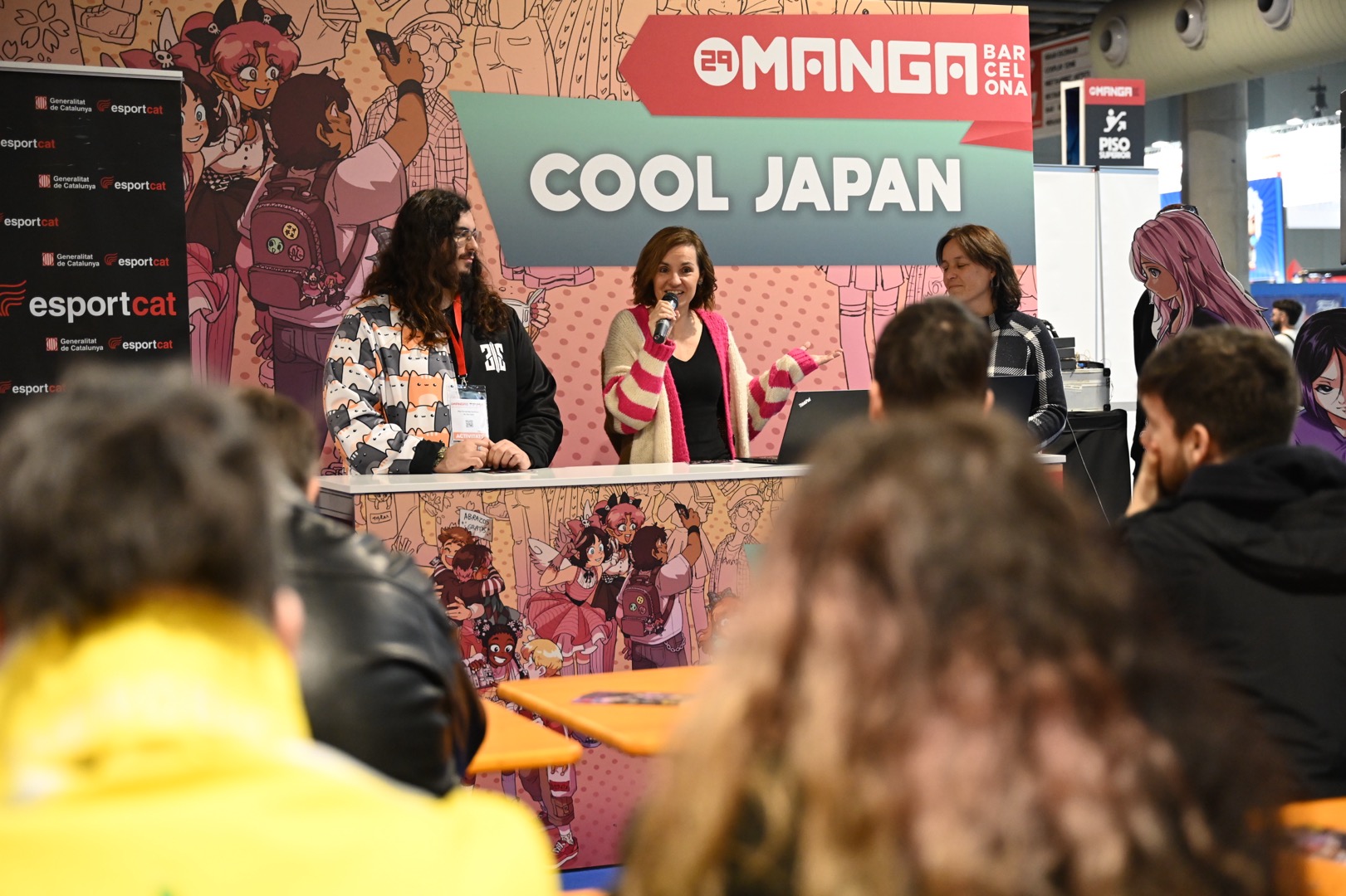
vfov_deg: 23.8
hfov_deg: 35.1
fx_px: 2131
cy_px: 448
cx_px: 673
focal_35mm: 57
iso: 4000
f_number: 2.8
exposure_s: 1/200
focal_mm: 57
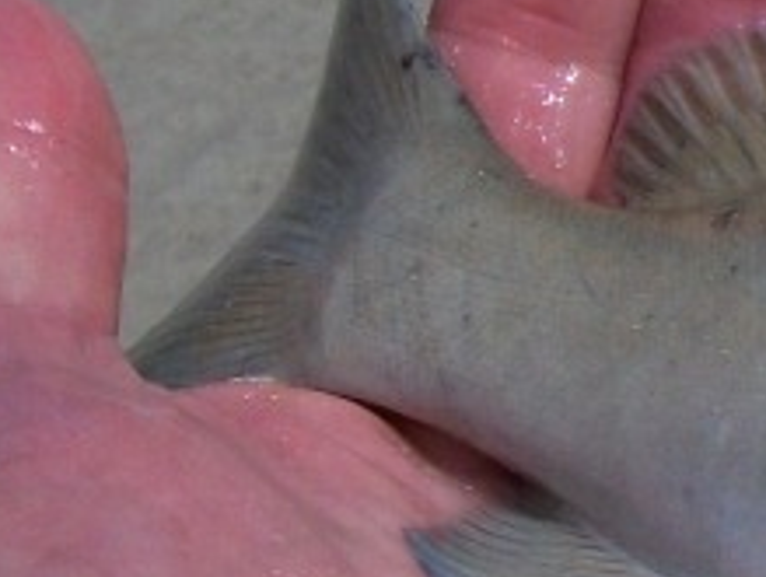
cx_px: 1298
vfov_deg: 8.8
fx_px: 3724
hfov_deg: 11.1
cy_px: 140
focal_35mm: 168
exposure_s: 1/1401
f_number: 4.8
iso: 80
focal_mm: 6
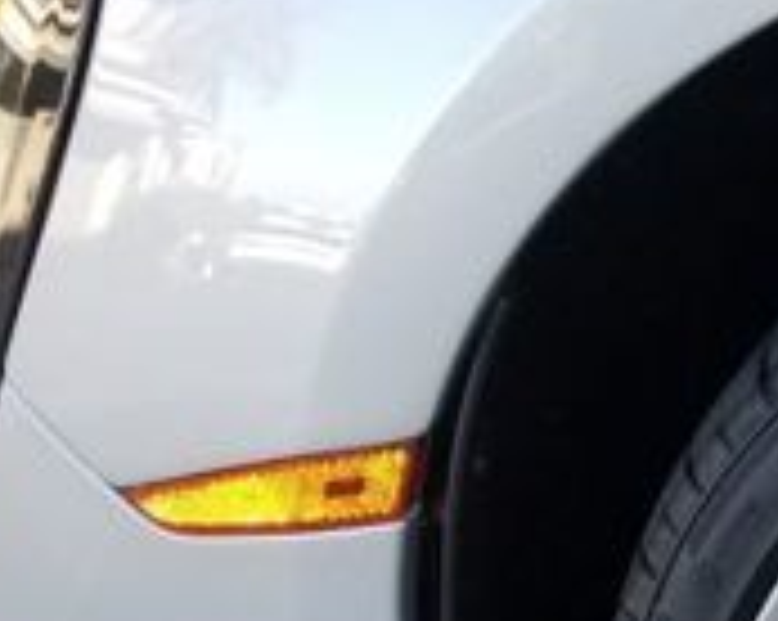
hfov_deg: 16.9
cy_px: 760
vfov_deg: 15.7
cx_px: 1399
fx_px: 2162
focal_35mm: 94
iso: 50
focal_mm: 4.3
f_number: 1.7
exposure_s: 1/270
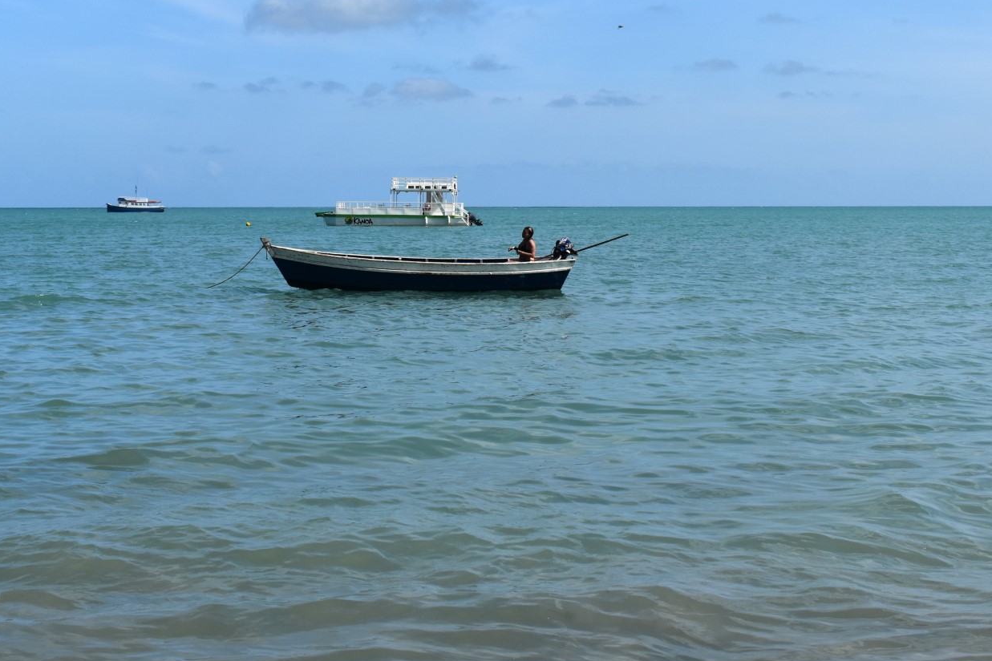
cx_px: 466
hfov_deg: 36.2
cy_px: 238
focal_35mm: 55
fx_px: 1516
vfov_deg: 24.5
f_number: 7.1
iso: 400
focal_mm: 28
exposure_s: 1/1600
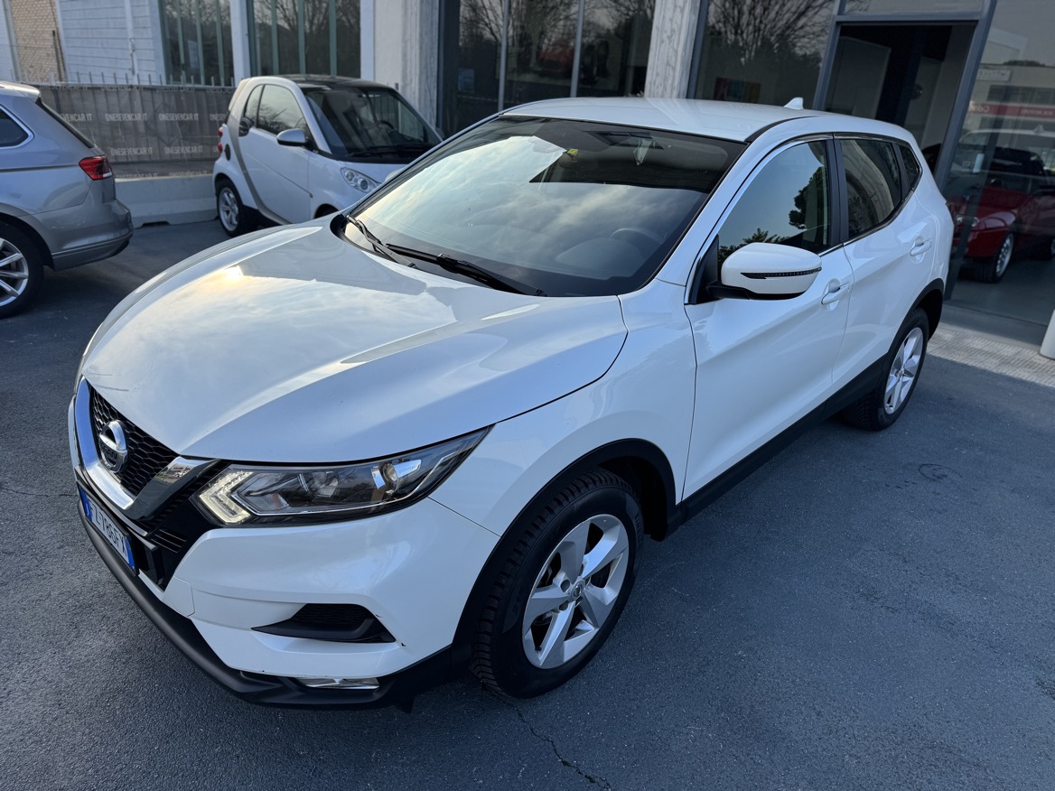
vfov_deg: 56.8
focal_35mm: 24
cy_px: 396
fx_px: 731
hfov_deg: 71.6
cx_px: 528
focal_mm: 6.76
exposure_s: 1/1818
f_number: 1.78
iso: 80
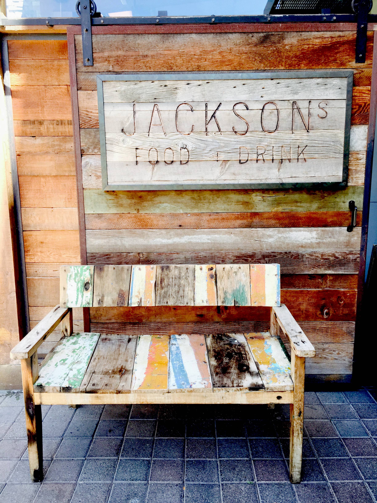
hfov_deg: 48.2
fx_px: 421
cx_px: 188
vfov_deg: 61.7
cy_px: 252
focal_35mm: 29
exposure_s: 1/120
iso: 40
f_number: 2.2
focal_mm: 4.15
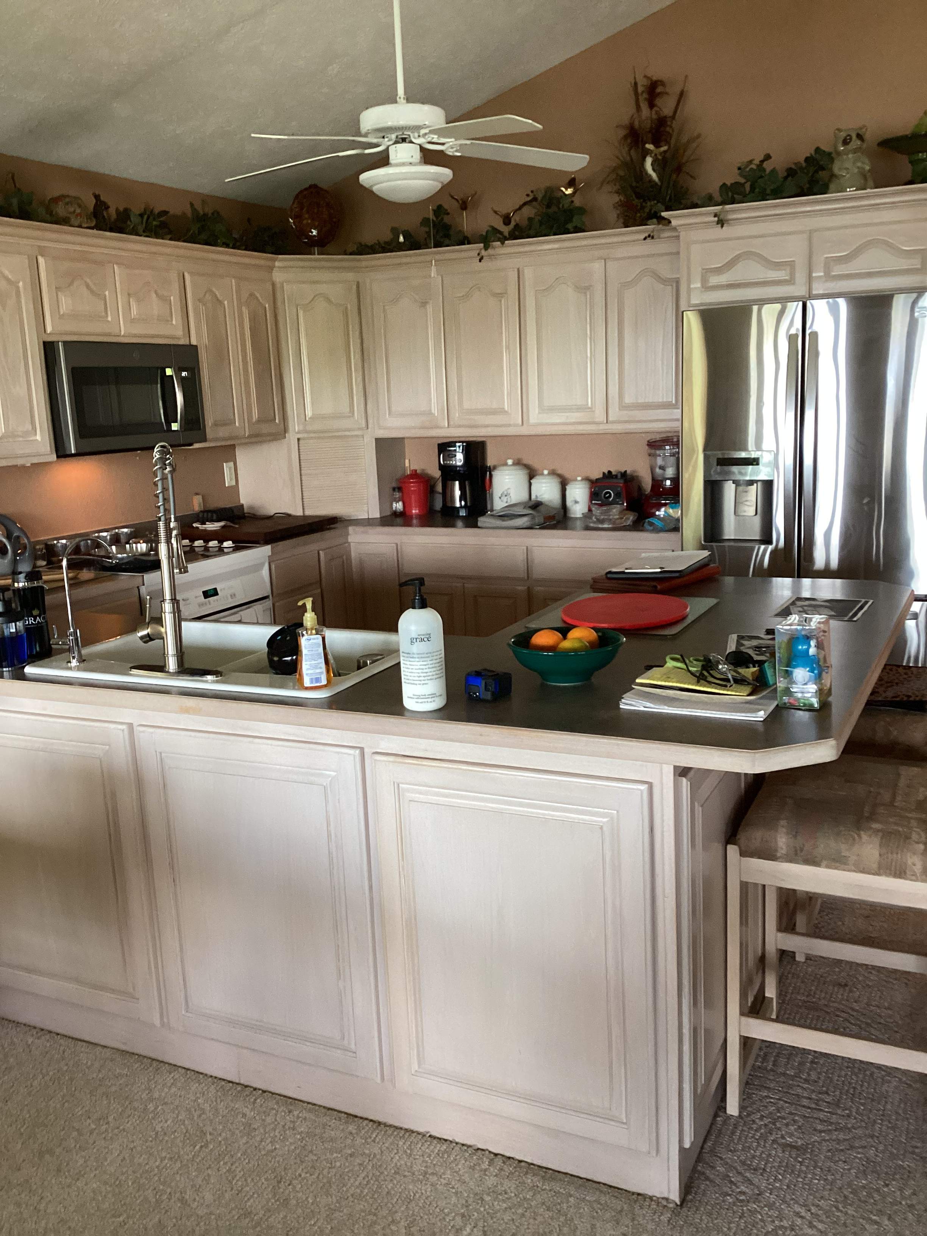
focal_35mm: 31
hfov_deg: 45.4
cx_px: 464
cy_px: 618
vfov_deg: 58.4
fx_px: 1107
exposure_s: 1/60
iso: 250
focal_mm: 3.3
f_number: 2.4
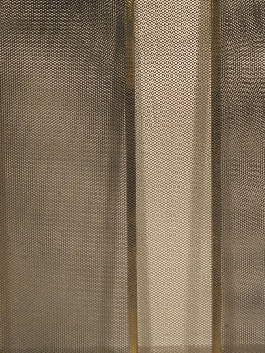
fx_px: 786
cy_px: 144
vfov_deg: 25.3
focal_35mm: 77
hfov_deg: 19.1
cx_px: 173
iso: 200
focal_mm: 7.9
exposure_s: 1/15
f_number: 3.9
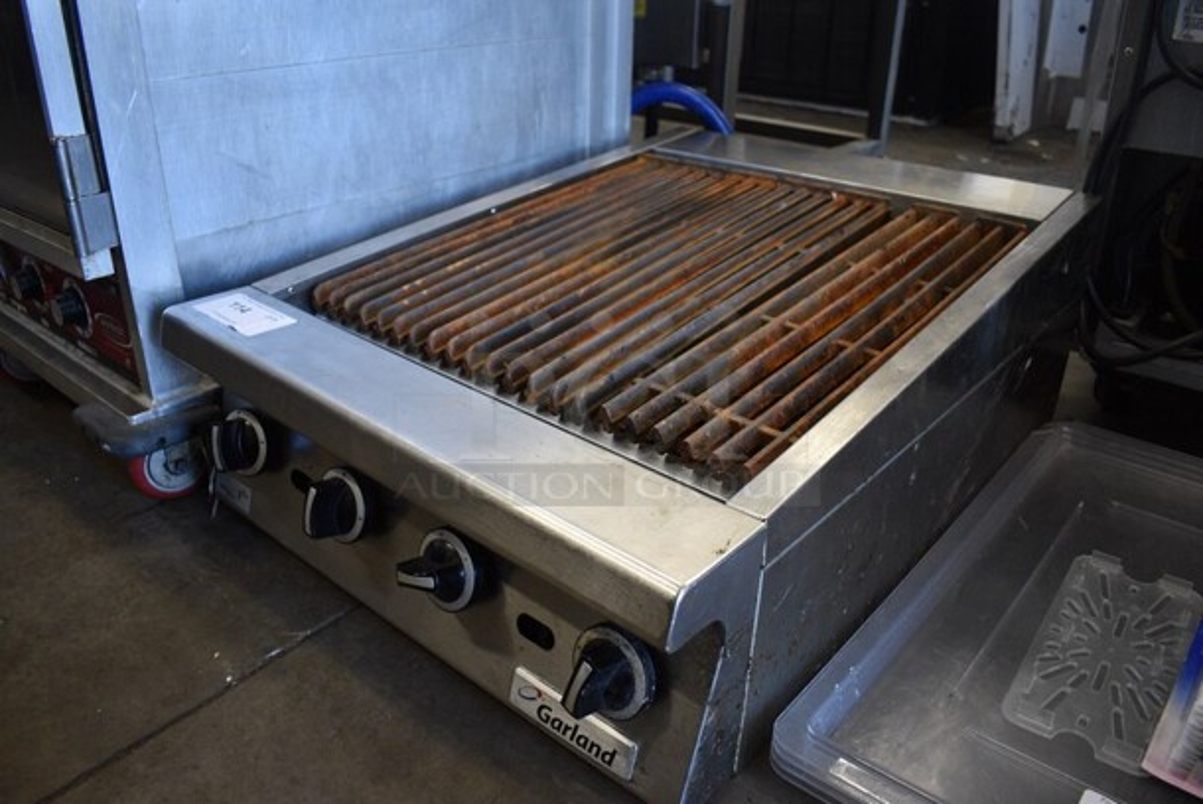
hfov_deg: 67.3
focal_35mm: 27
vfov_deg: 48.0
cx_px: 602
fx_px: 903
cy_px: 402
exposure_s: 1/125
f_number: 3.5
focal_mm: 18
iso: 1100
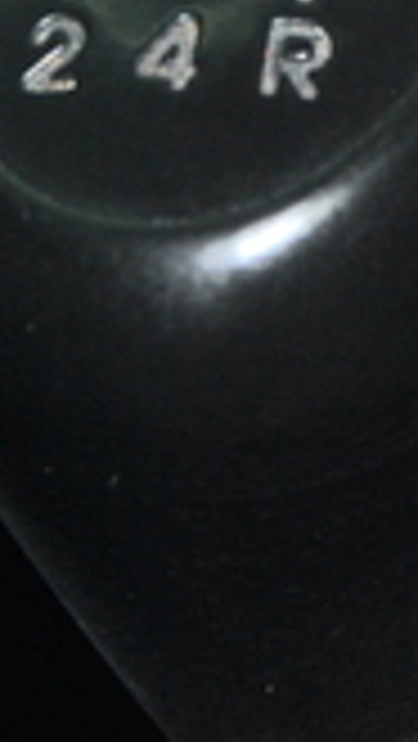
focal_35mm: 332
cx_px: 551
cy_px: -88
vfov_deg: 6.5
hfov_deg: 3.7
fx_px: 6532
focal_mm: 34
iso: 200
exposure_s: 1/60
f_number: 4.5
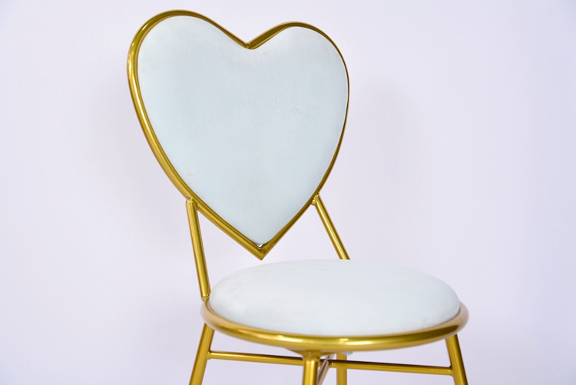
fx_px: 768
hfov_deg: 41.1
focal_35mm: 48
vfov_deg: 28.1
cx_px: 288
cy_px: 192
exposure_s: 1/8
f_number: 4.2
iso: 125
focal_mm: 48
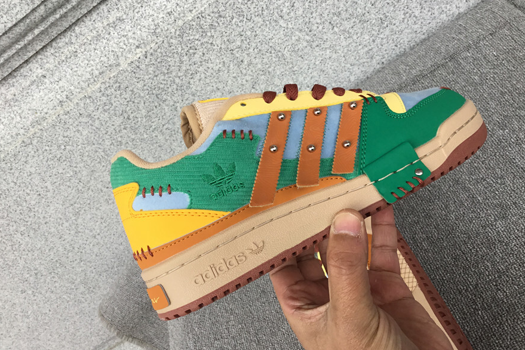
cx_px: 262
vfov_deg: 39.9
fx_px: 481
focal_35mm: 33
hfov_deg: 57.2
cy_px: 156
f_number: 2.4
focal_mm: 3.3
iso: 40
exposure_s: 1/100
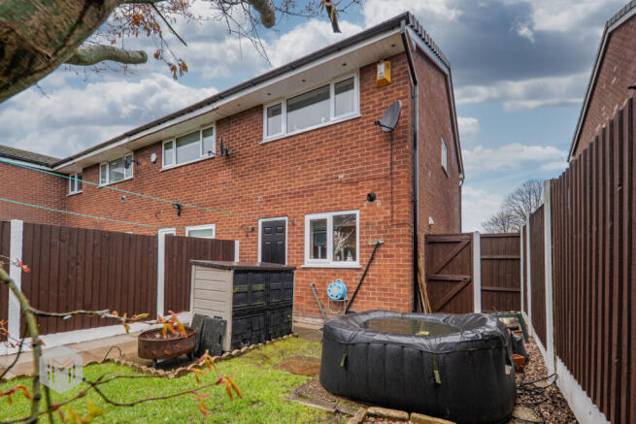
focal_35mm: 15
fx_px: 265
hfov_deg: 100.4
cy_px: 212
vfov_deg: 77.4
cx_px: 318
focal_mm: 15
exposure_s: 1/80
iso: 250
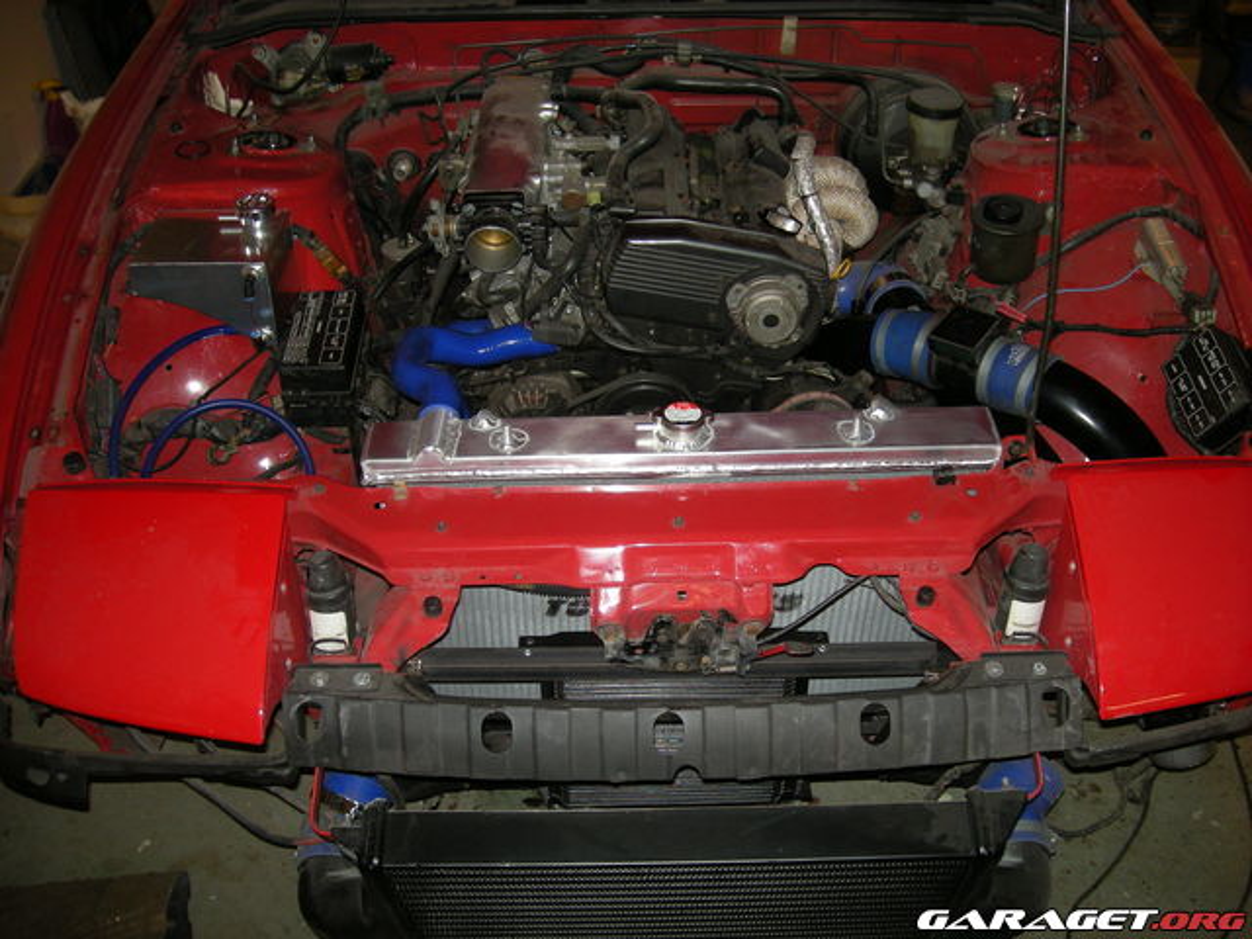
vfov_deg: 40.7
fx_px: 1266
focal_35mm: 35
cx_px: 626
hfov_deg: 52.6
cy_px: 470
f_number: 2.8
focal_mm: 5.7
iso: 99
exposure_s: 1/60
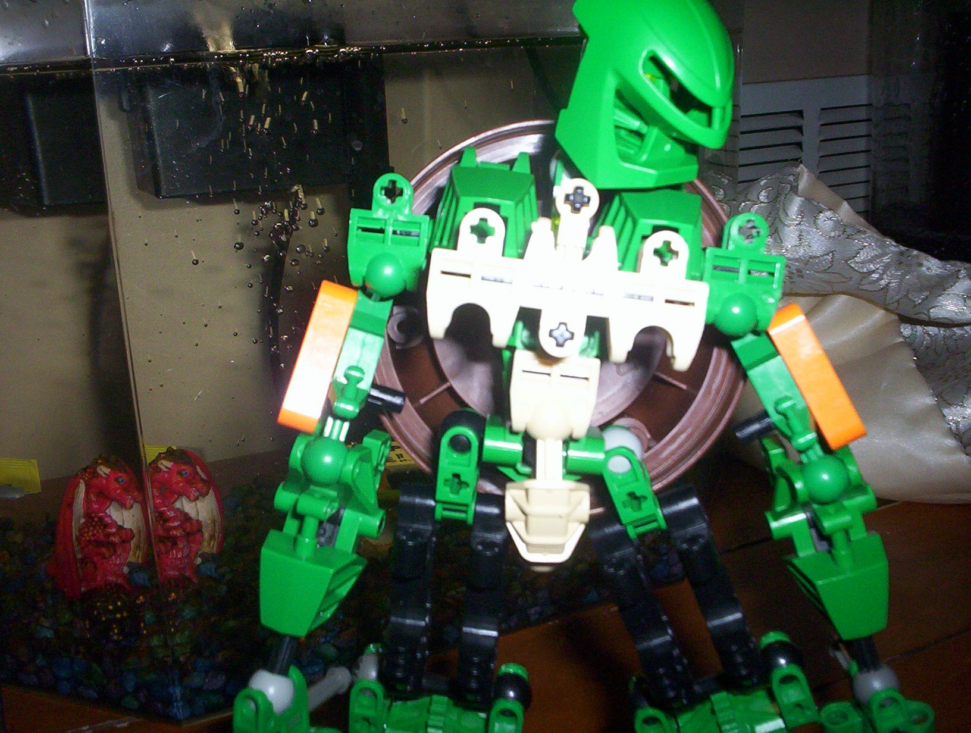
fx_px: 1068
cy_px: 366
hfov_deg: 48.9
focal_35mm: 38
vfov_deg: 37.9
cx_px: 486
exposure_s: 1/60
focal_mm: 4.99
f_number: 4.5
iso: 140
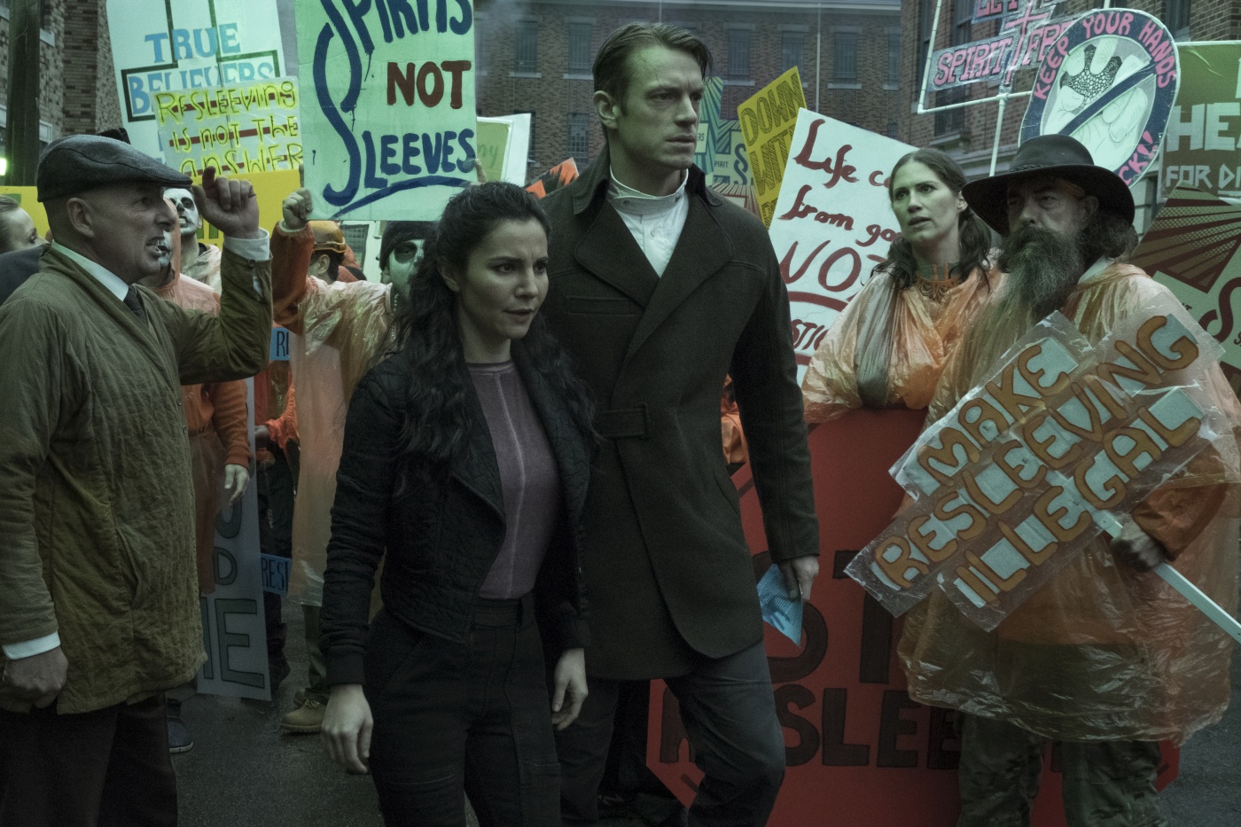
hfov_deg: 41.1
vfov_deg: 28.1
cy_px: 414
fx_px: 1654
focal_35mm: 48
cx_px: 620
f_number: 11
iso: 6400
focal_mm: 32.1
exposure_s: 1/500
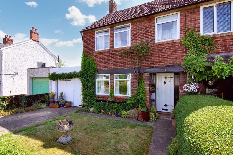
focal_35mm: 16
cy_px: 78
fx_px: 107
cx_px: 116
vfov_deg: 72.1
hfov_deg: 95.0
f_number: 10
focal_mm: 11
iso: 100
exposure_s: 1/80
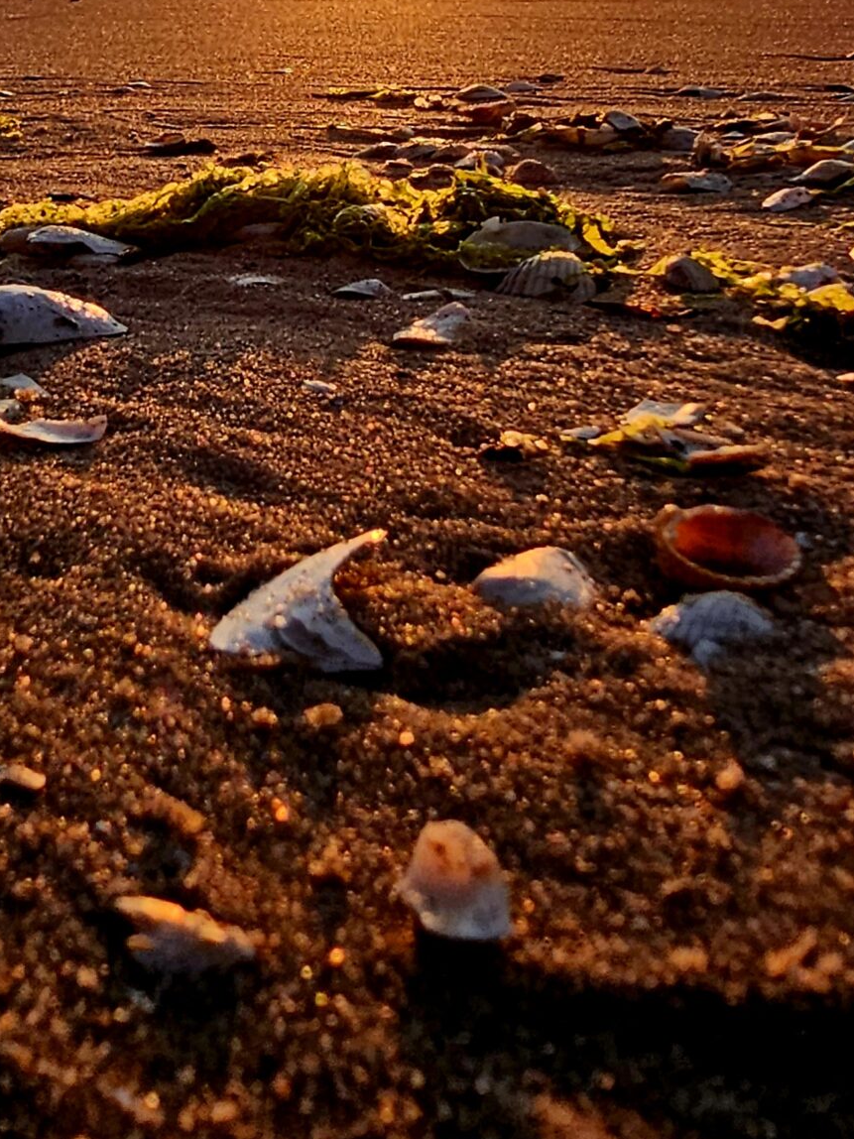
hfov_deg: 47.7
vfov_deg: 50.7
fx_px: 954
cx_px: 313
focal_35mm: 29
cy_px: 19
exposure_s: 1/1667
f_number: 2.2
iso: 50
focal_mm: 2.2
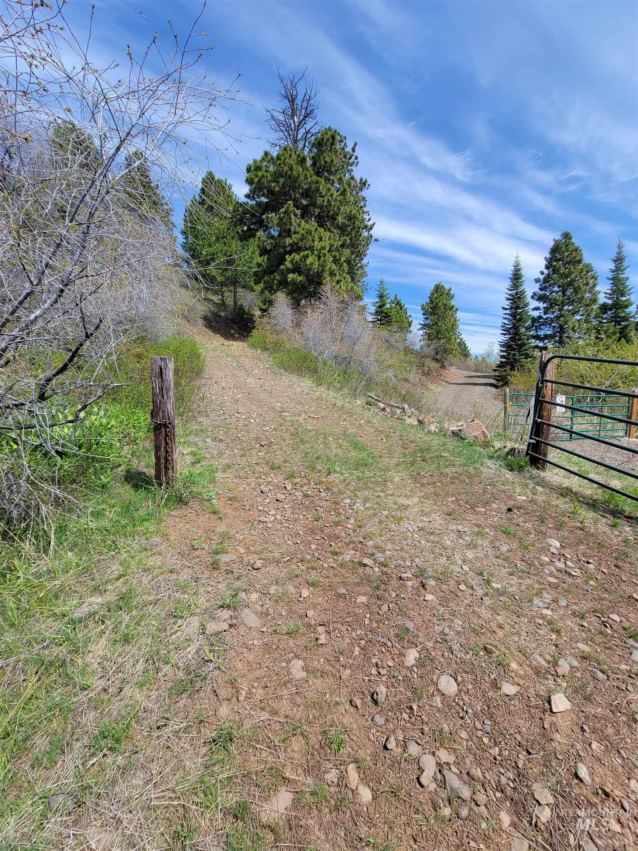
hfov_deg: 89.9
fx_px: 319
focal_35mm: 13
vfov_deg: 106.2
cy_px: 426
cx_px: 319
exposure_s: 1/1290
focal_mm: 2.2
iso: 50
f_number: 2.2
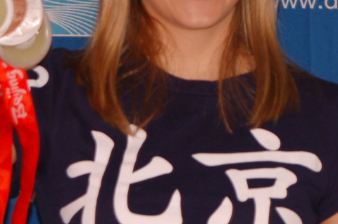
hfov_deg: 6.0
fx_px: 3192
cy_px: -52
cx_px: 330
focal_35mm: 340
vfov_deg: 4.0
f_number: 5.3
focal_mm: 85
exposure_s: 1/60
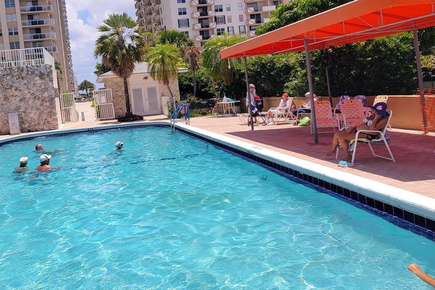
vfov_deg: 36.4
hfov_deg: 51.8
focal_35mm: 36
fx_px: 435
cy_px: 89
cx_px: 136
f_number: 1.8
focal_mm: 6.7
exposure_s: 1/1099
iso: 16
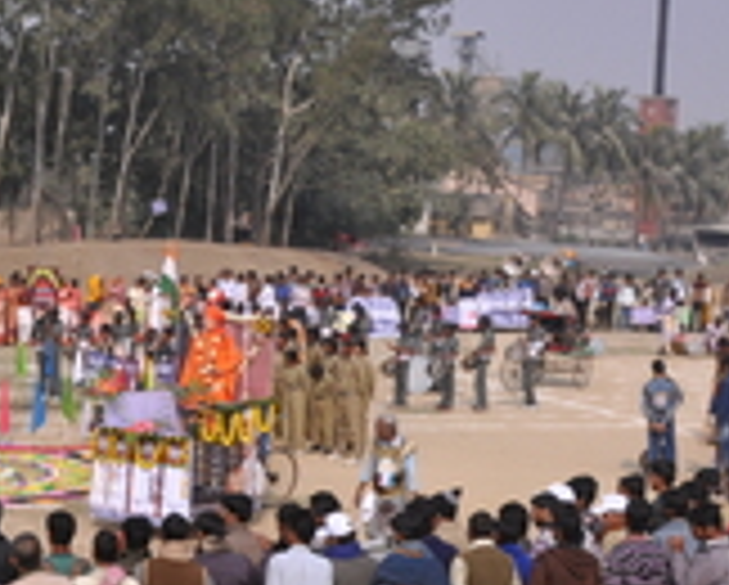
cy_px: 405
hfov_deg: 23.3
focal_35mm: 78
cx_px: -9
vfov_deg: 19.6
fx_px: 1685
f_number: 14
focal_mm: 18
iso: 200
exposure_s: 1/125
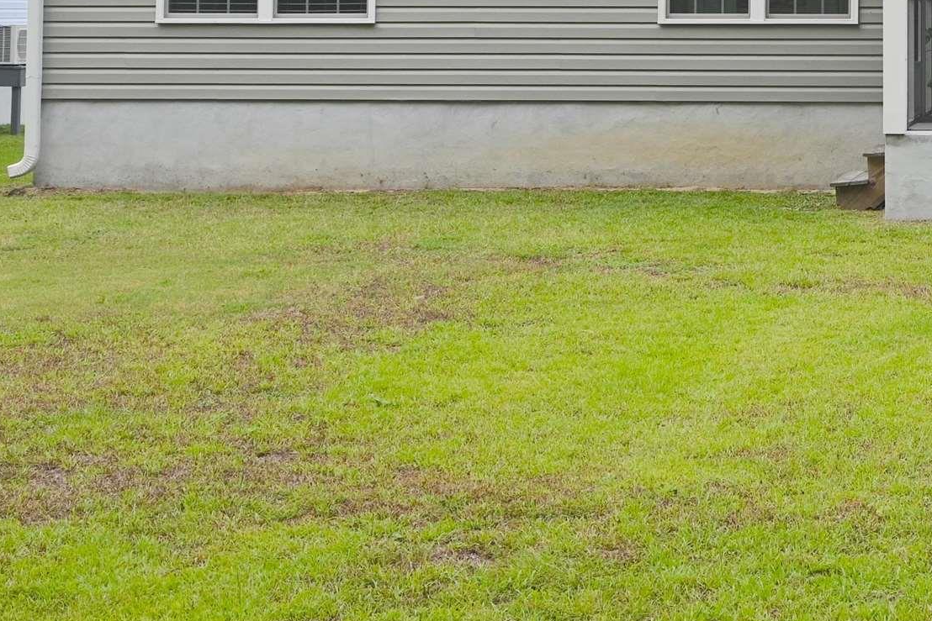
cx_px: 952
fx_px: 2529
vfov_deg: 13.6
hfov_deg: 20.2
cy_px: -154
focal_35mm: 98
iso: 125
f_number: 5.6
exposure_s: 1/250
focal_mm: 23.5
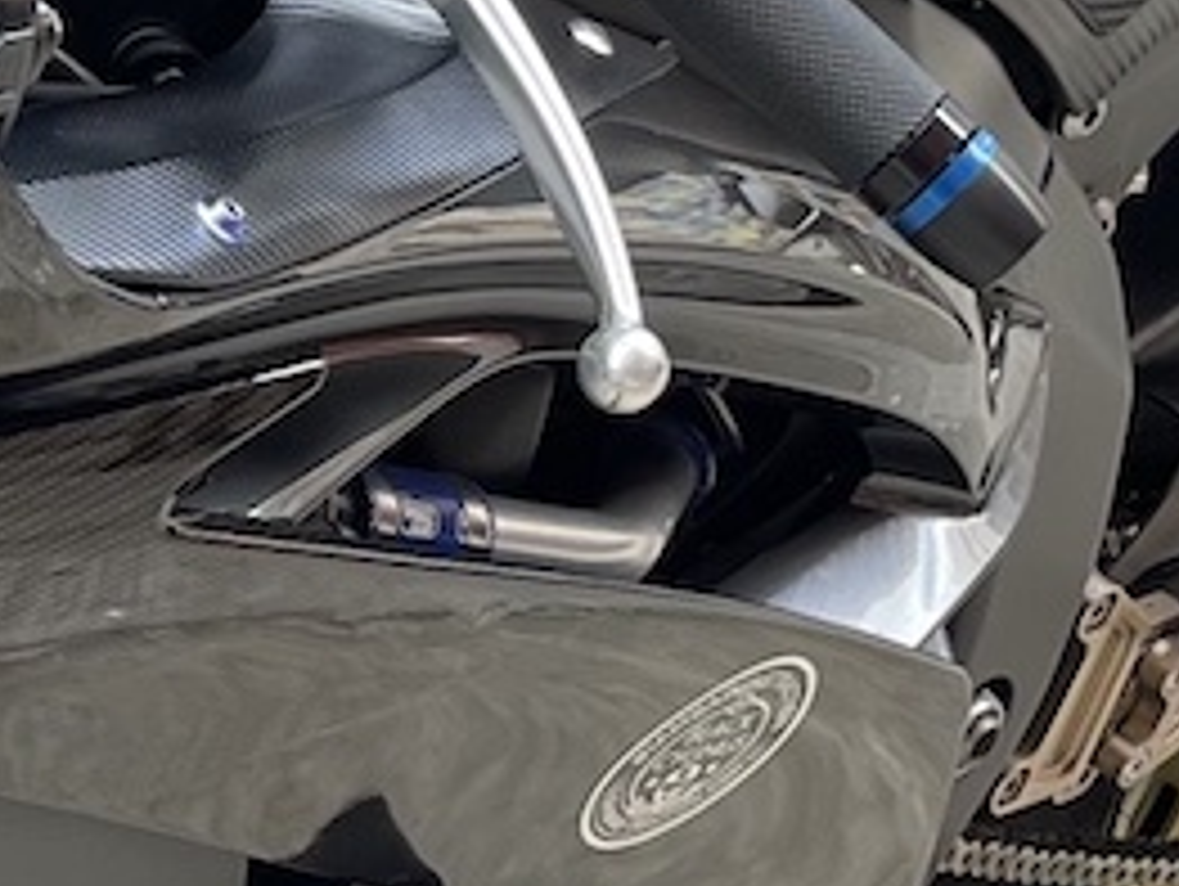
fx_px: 5454
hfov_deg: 12.1
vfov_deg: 9.3
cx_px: -151
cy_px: 432
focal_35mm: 160
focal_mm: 5.1
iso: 50
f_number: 1.6
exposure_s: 1/100
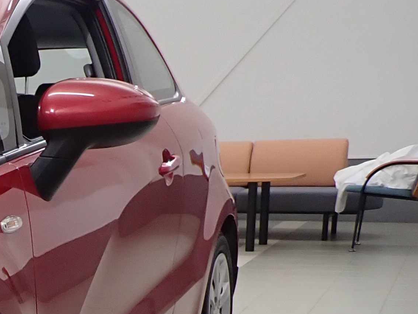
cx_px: -303
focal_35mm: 88
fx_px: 1063
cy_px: 335
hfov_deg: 18.2
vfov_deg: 16.3
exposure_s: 1/60
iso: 160
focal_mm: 4.5
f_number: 2
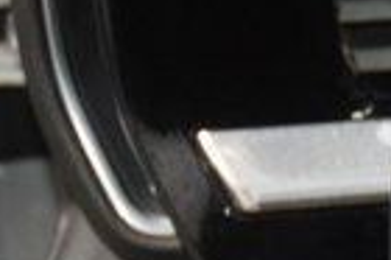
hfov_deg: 6.3
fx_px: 3218
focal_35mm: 297
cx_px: 1204
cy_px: 225
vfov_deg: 4.6
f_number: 3.8
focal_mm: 27
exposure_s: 1/60
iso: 2200
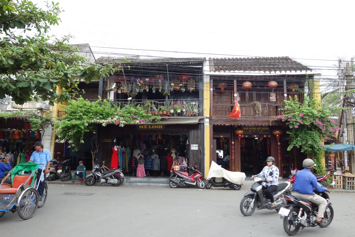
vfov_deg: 46.4
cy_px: 118
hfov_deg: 65.5
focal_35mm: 28
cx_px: 178
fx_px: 276
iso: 125
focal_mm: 10.4
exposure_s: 1/125
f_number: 3.5
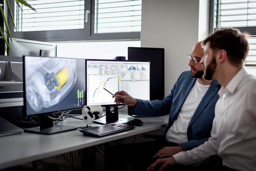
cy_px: 86
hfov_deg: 39.6
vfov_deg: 27.0
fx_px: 356
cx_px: 128
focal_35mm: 50
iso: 320
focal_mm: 50
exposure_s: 1/320
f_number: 1.4
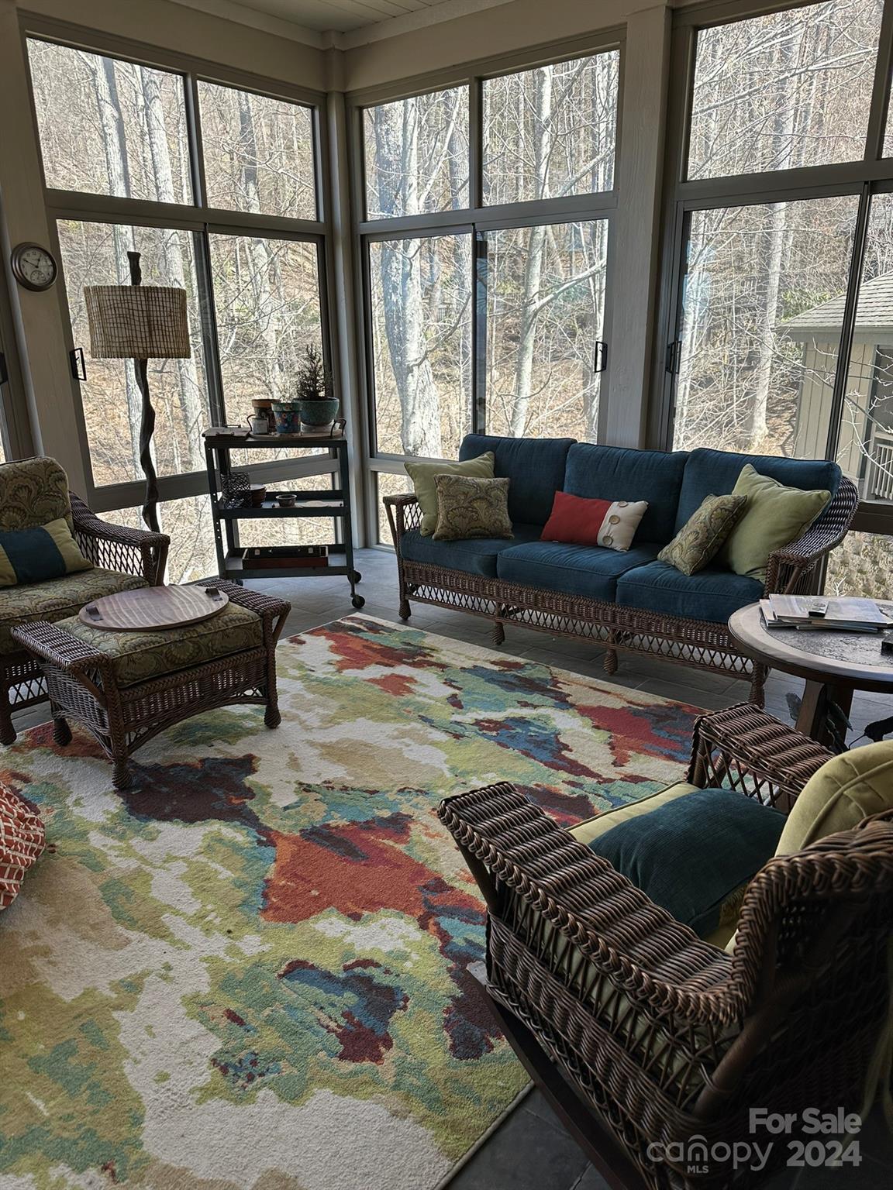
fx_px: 826
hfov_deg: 56.8
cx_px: 446
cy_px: 595
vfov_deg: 71.6
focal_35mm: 24
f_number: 1.78
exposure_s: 1/337
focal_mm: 6.86
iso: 80
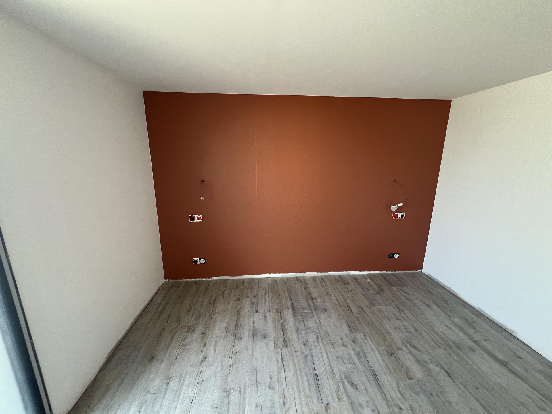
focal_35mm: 13
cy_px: 207
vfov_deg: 89.9
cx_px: 276
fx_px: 207
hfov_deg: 106.2
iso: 250
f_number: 1.8
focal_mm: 1.57
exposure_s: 1/99
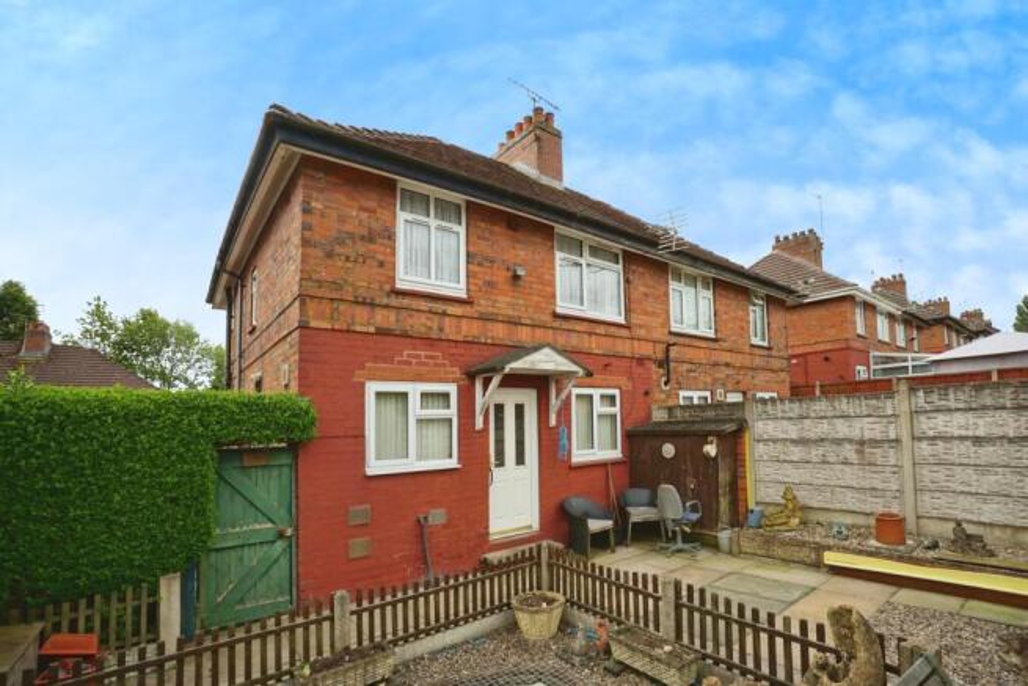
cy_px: 343
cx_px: 514
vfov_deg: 77.4
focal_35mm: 15
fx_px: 428
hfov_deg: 100.4
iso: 100
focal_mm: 10
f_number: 9
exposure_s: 1/160
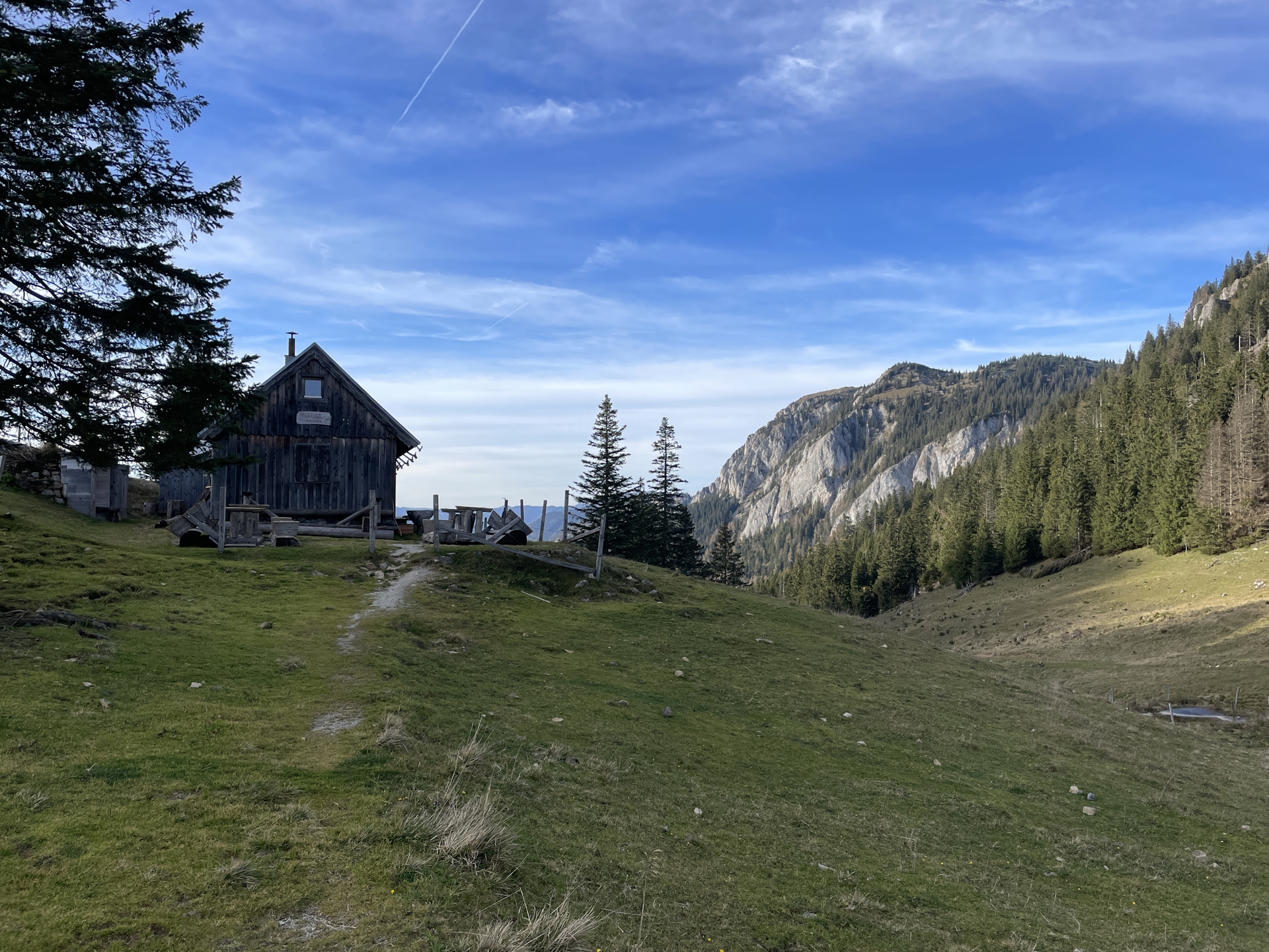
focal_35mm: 26
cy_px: 476
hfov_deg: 67.3
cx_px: 634
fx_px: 953
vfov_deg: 53.1
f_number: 1.6
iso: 32
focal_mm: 4.2
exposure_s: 1/2092
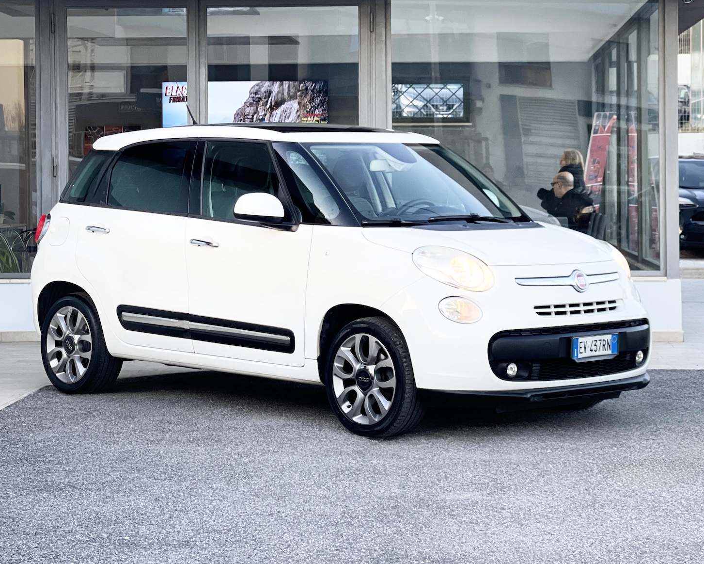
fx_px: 1396
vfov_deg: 22.8
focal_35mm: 67
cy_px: 282
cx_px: 343
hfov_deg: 28.3
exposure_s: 1/121
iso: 64
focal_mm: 7.5
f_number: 2.2
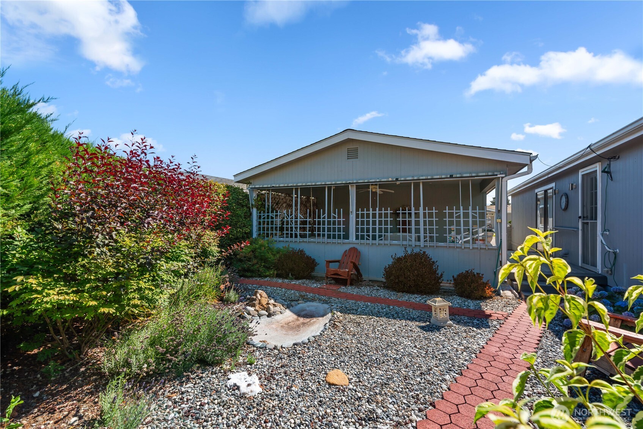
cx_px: 322
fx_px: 268
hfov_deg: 100.4
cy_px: 214
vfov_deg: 77.4
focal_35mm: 15
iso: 100
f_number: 8
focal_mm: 15
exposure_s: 1/320
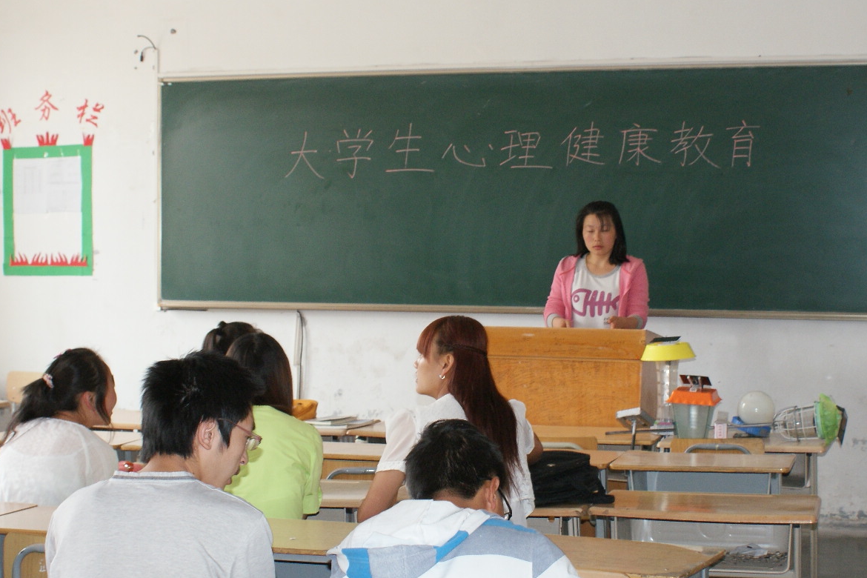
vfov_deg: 21.2
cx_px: 476
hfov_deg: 31.4
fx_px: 1541
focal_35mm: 64
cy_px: 283
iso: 400
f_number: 5.6
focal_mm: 26
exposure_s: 1/60
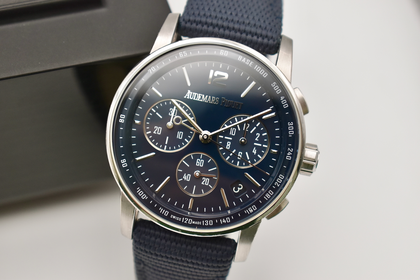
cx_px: 210
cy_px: 140
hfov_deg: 24.6
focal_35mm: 82
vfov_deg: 16.6
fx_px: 963
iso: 560
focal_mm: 55
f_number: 5.6
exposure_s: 1/125
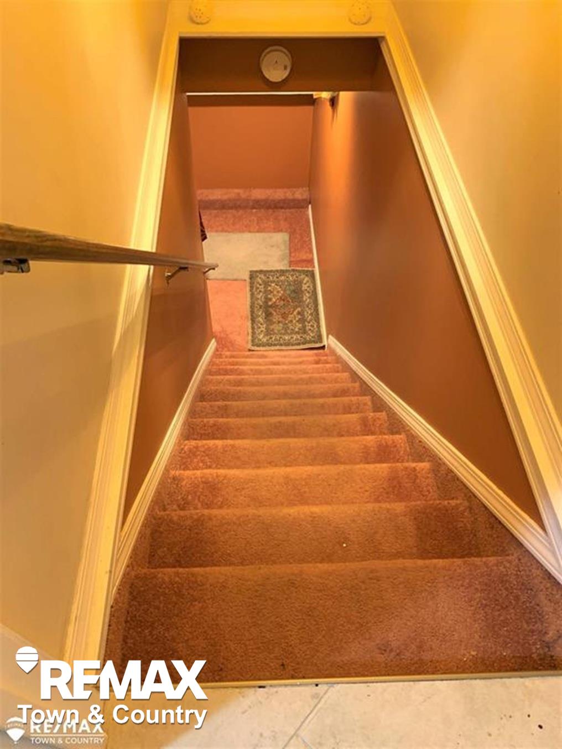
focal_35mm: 26
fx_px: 563
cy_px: 374
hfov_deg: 53.1
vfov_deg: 67.3
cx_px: 281
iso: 320
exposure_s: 1/40
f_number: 1.8
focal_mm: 4.25
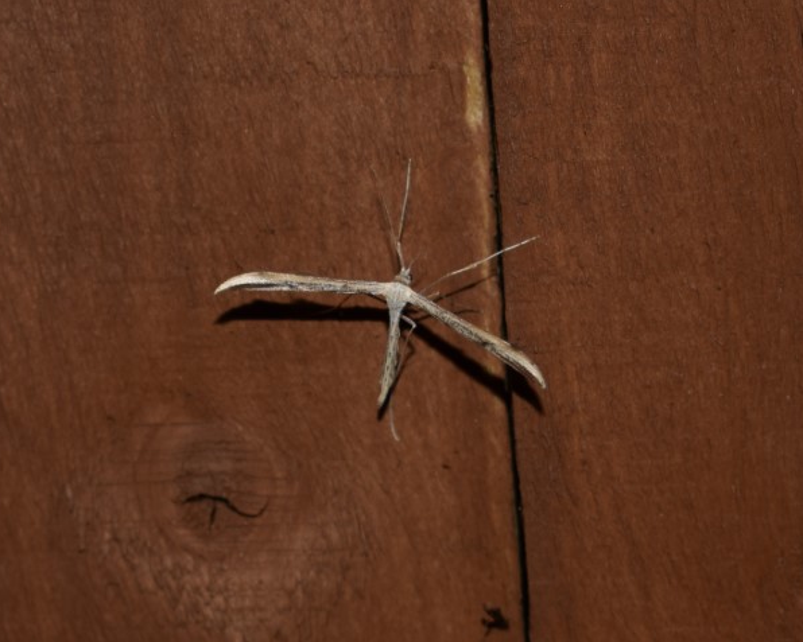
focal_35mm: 94
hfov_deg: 20.5
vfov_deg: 16.4
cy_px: 320
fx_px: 2224
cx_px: 387
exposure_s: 1/60
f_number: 8
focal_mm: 55
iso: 100
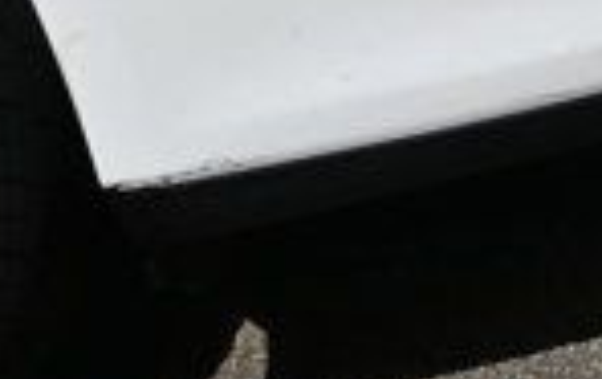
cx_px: -757
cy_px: -713
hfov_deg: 10.8
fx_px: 2777
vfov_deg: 7.1
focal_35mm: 169
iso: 100
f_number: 10
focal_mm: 16
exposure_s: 1/400
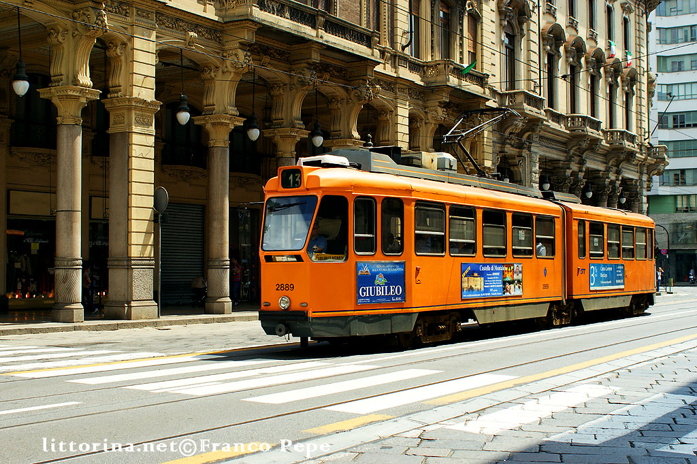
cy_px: 232
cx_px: 348
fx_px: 871
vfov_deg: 29.8
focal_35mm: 45
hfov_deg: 43.6
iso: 200
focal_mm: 30
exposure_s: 1/500
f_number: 5.6
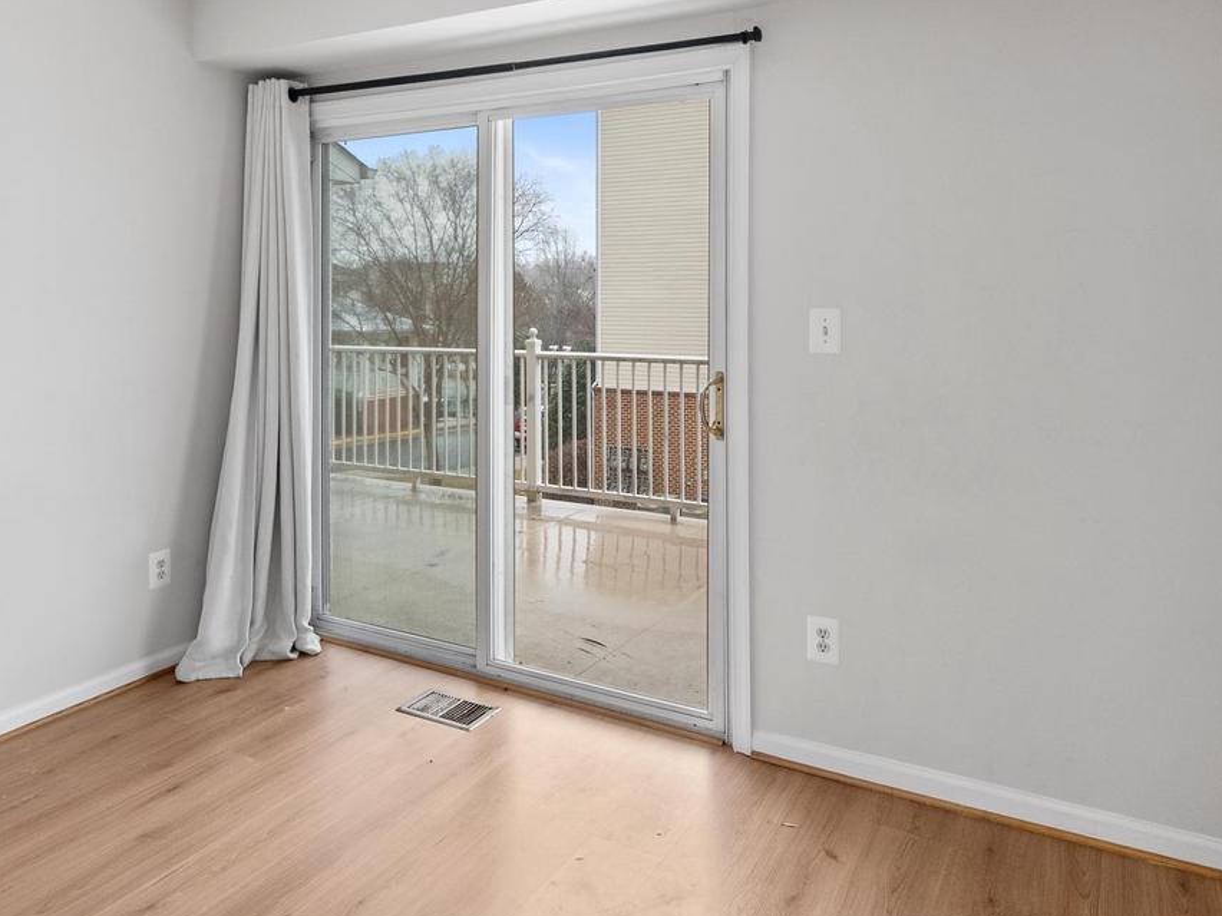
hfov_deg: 67.2
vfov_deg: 51.9
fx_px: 918
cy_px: 295
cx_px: 561
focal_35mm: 26
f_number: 8
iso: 800
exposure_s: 1/13
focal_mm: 16
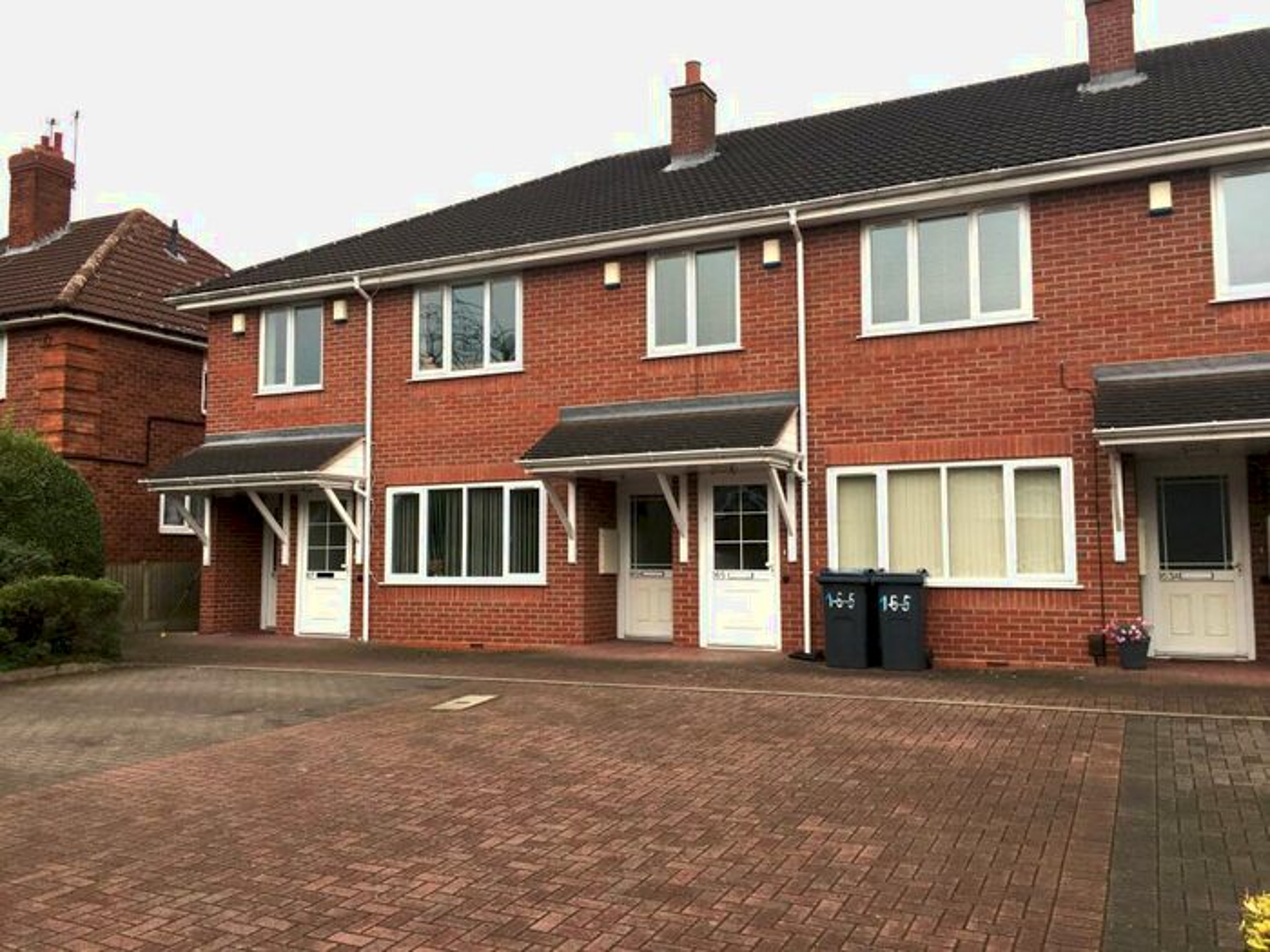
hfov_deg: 61.7
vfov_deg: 48.2
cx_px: 635
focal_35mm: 29
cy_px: 476
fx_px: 1064
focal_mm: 4.15
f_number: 2.2
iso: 25
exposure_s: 1/630
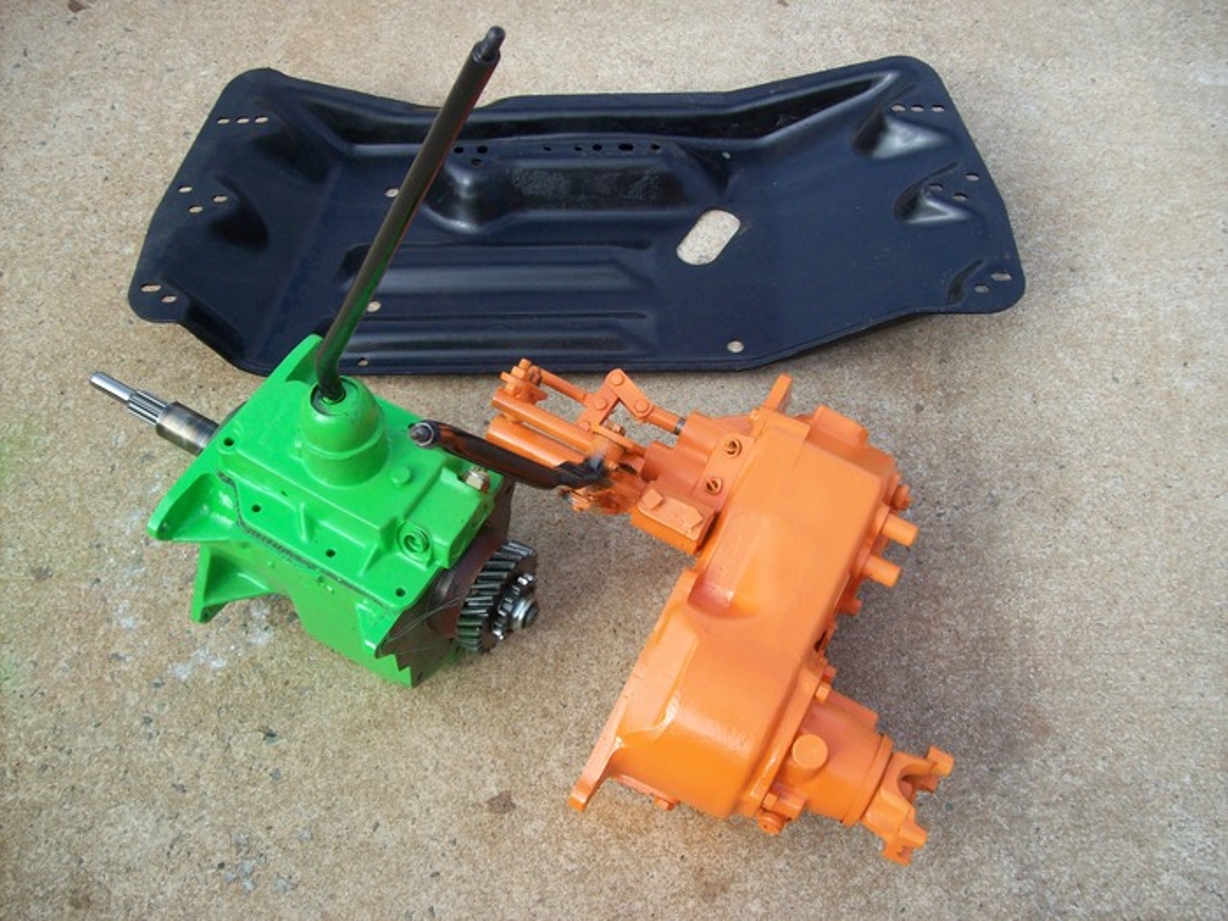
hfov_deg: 51.4
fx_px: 1277
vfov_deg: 39.7
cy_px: 460
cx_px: 614
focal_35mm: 36
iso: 80
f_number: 2.7
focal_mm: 6
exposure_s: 1/626
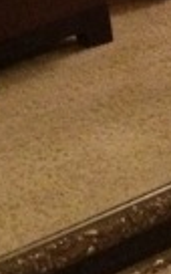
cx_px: 328
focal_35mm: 210
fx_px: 1566
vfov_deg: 9.0
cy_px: -397
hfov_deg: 6.1
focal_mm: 4.28
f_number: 2.4
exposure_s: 1/15
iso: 400
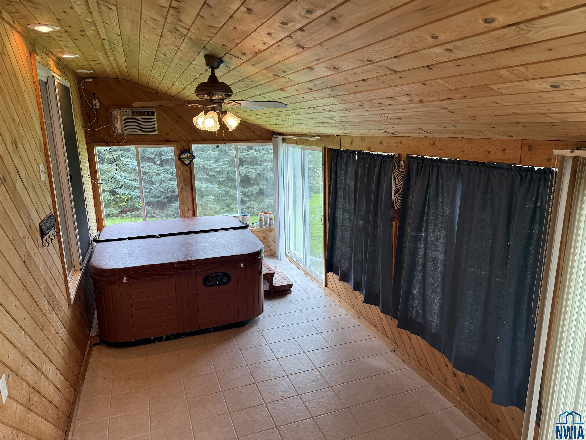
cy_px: 220
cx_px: 293
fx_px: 406
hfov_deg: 71.6
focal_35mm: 24
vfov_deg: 56.8
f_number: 1.78
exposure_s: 1/143
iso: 100
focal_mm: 6.76
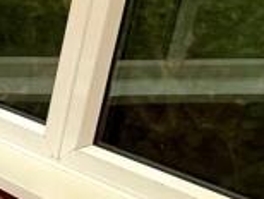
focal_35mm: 93
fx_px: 710
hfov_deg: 10.3
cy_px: 62
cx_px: -607
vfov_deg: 15.9
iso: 50
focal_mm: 2.22
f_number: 2.2
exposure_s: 1/408
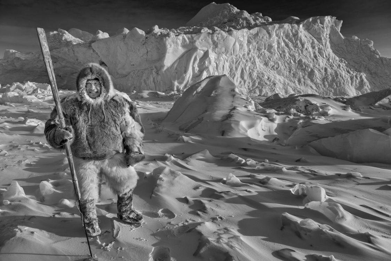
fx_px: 261
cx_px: 196
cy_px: 130
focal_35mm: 24
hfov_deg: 73.8
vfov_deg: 53.1
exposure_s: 1/1000
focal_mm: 24
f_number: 9
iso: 200
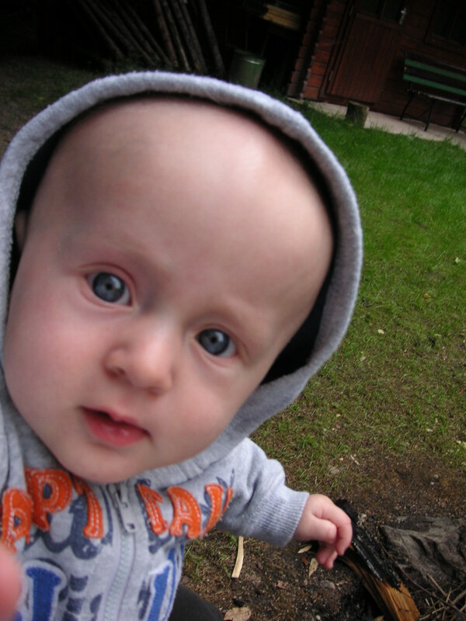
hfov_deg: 38.7
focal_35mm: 37
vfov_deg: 50.1
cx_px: 233
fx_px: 664
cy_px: 310
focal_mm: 6.1
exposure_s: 1/180
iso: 50
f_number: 2.8
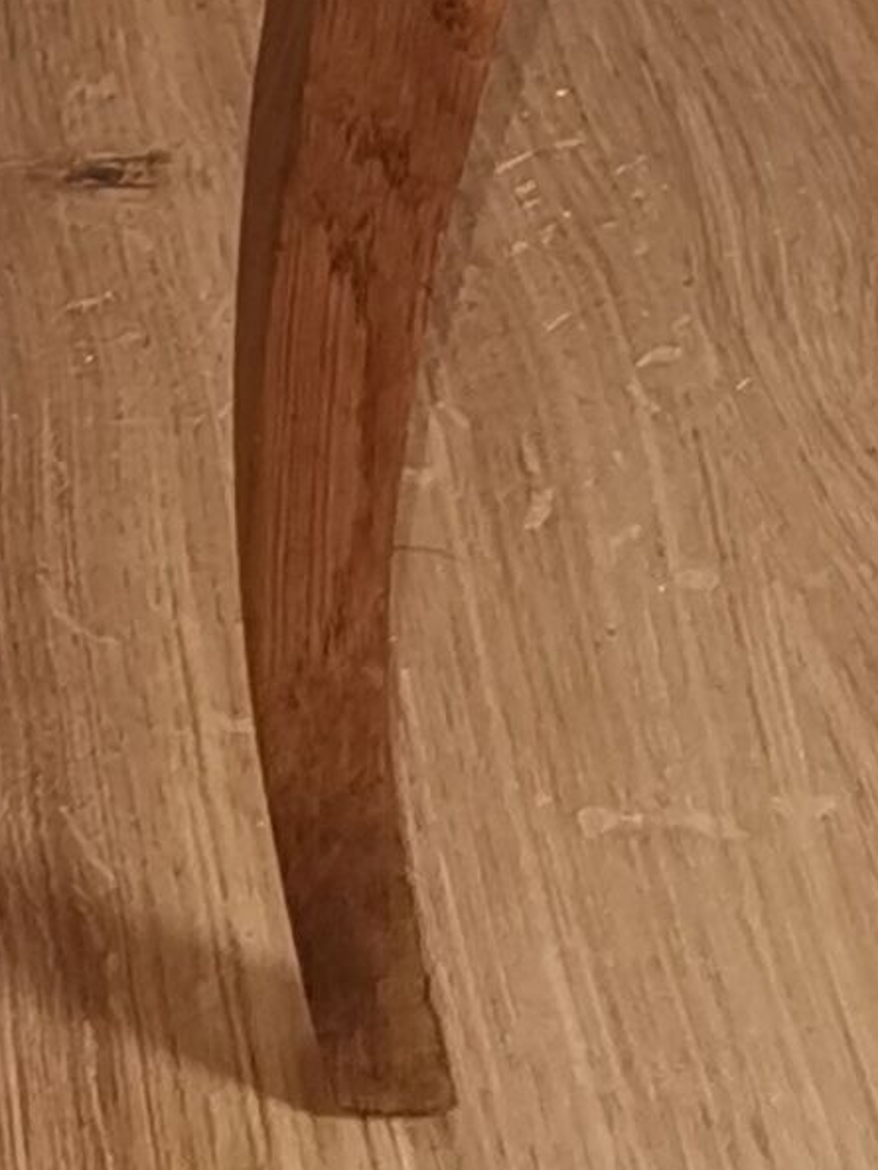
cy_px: -1527
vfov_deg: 10.4
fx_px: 5612
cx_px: -1180
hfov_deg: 8.3
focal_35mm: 166
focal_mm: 5.56
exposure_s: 1/60
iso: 125
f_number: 1.6
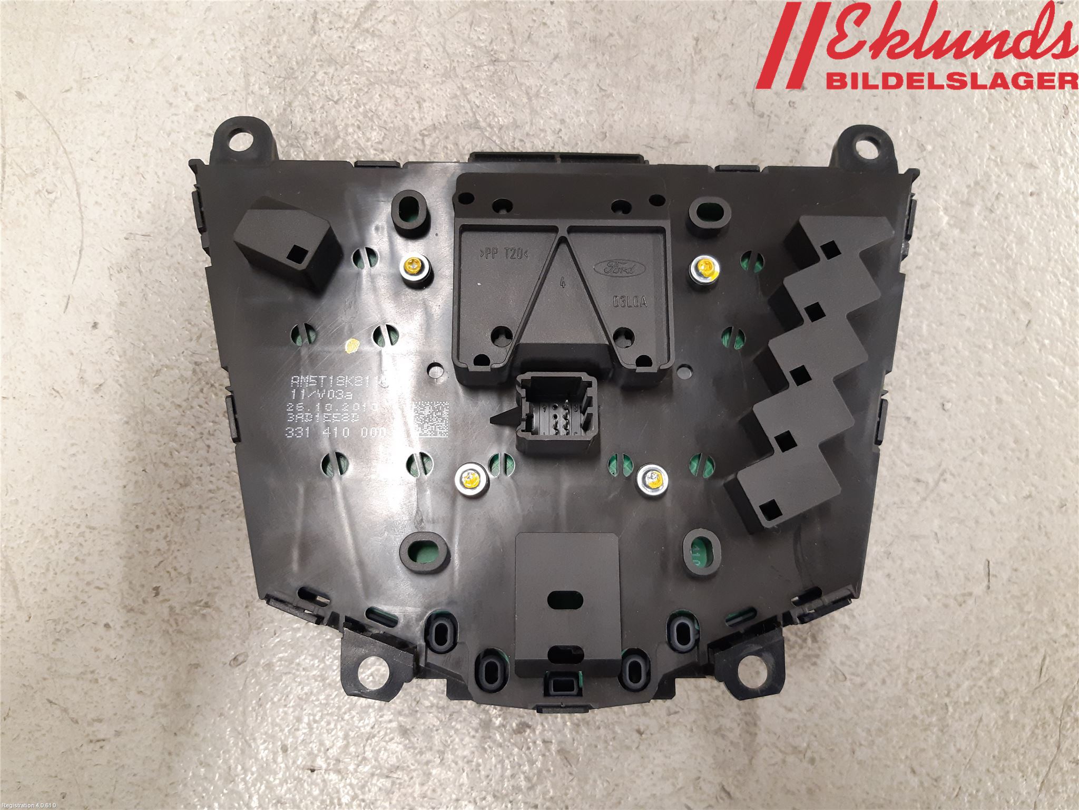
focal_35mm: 26
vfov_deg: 53.1
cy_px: 405
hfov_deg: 67.3
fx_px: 810
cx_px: 540
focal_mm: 3.93
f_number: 1.7
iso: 200
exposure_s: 1/33
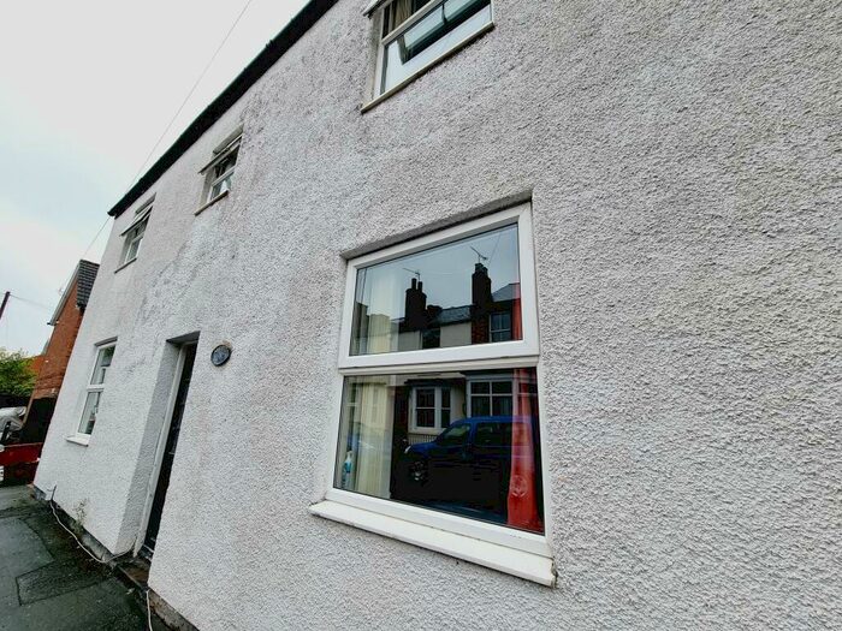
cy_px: 316
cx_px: 421
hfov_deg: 106.2
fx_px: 316
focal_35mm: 13
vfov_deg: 89.9
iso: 50
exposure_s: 1/389
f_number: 2.2
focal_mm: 2.2
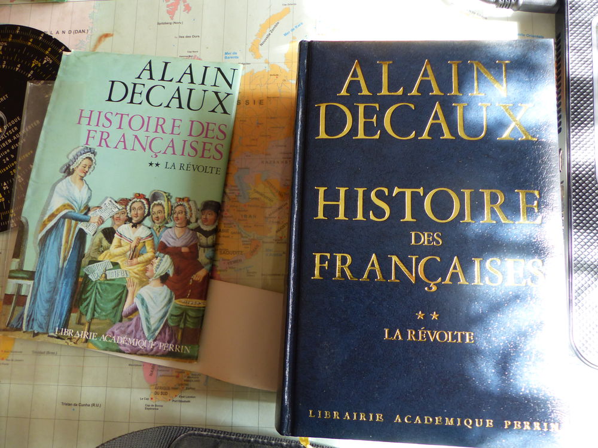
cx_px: 299
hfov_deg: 69.4
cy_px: 224
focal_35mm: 25
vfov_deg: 54.9
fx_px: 432
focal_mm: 4.5
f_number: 2.8
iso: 160
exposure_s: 1/60
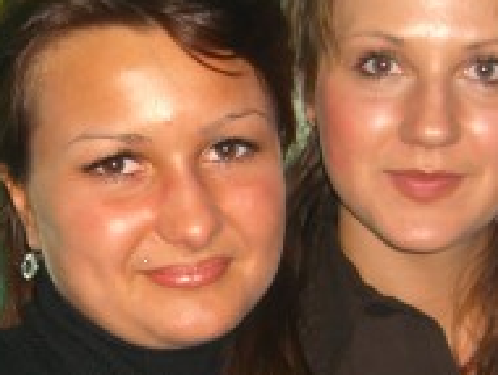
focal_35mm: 120
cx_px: 183
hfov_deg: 16.4
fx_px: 1729
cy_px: 291
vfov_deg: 12.3
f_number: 2.8
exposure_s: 1/60
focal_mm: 7.9
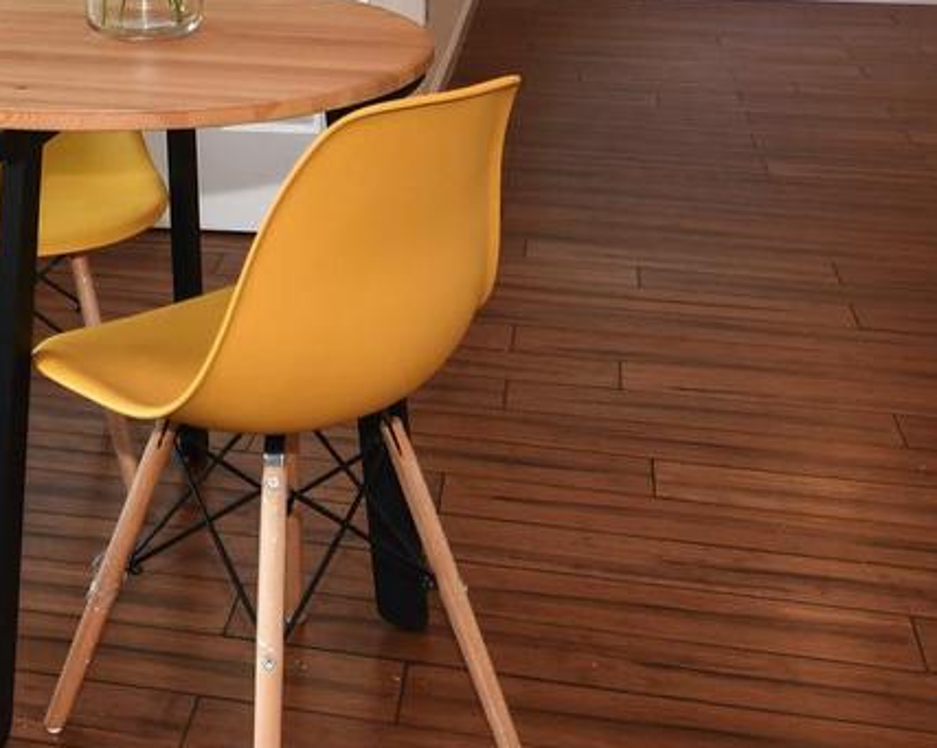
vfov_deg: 24.2
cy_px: -147
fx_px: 1580
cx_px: -57
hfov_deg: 30.1
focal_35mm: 57
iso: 320
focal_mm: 12
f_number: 4
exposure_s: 1/60
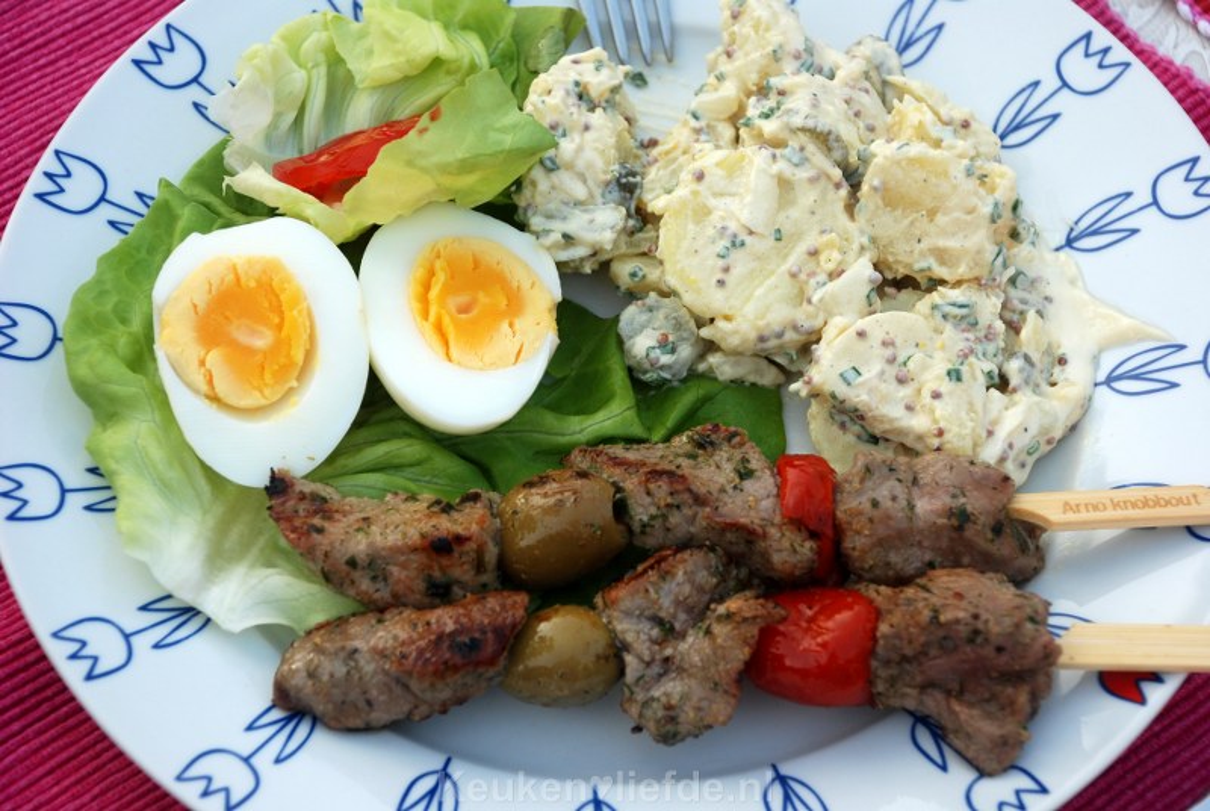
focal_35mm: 105
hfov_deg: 19.4
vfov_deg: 13.1
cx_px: 605
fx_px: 3534
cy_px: 406
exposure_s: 1/160
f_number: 5.6
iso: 200
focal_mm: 70
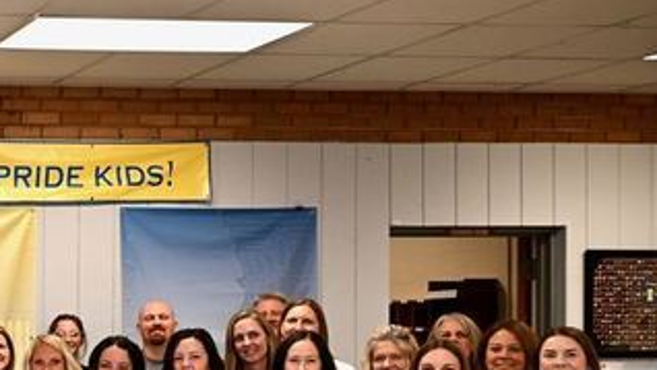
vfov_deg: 15.1
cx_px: -308
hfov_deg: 22.4
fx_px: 1376
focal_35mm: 79
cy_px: 353
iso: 560
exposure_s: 1/60
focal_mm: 24
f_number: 4
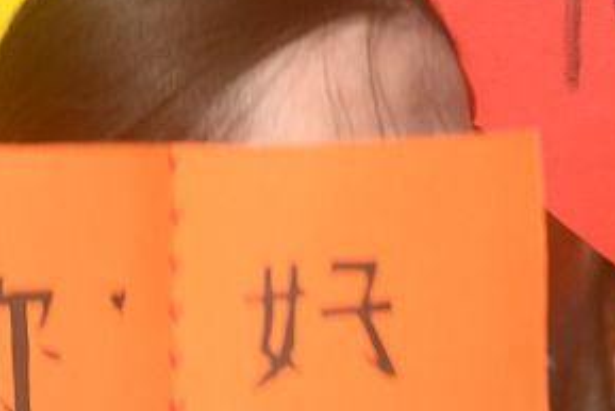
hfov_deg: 3.8
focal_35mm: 539
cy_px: -31
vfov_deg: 2.6
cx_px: 968
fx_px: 9212
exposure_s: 1/5000
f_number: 2.8
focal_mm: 130
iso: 200
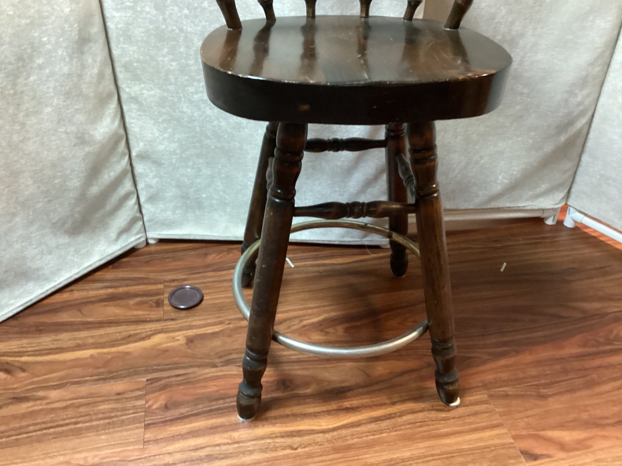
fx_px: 557
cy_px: 233
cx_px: 311
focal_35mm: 31
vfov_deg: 45.4
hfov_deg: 58.3
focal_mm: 3.3
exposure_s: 1/20
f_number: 2.4
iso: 640
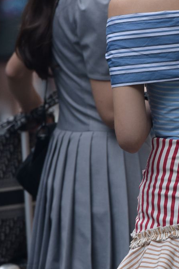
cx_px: 227
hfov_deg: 2.1
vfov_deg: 3.1
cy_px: 219
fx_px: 4890
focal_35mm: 656
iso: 500
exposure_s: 1/640
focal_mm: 200
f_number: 4
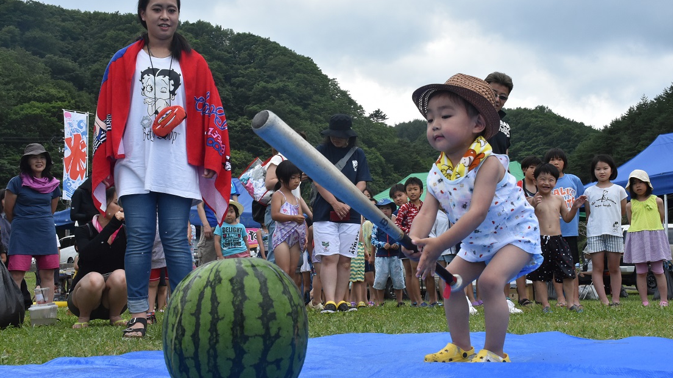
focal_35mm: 48
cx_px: 340
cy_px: 195
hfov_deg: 42.9
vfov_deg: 24.9
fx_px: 857
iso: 1250
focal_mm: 30
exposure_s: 1/800
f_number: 14
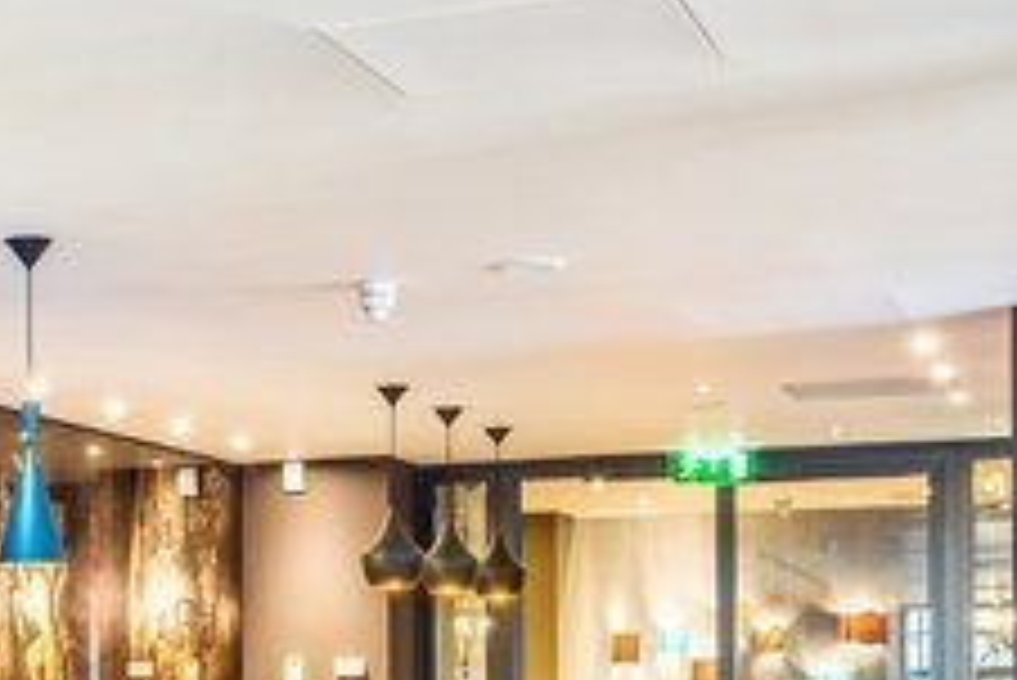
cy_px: 716
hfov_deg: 22.6
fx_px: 2403
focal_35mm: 85
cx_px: -99
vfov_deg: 15.7
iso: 100
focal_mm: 24
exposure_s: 8
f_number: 11
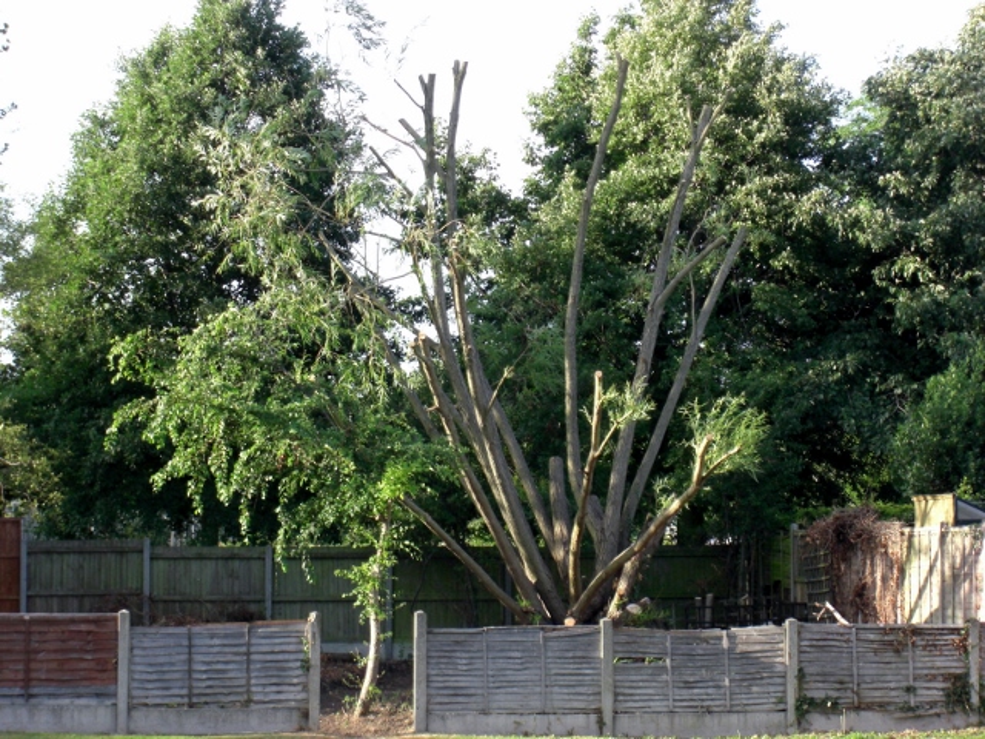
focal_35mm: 114
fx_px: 3244
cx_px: 492
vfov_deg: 13.0
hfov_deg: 17.3
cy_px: 370
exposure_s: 1/200
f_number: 5.1
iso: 200
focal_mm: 23.7
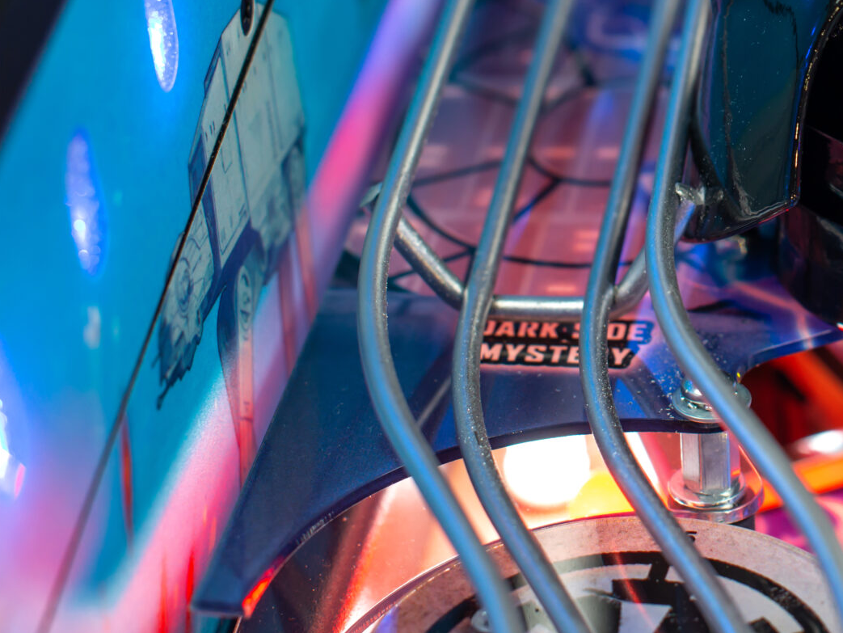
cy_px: 66
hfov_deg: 16.3
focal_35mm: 118
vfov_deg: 12.5
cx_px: 848
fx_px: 2875
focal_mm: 50
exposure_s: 1/100
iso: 320
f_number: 5.6
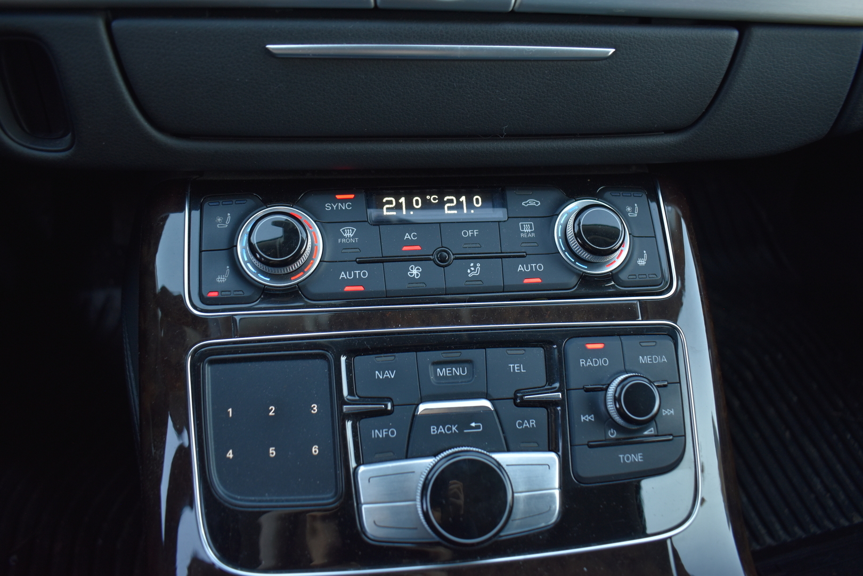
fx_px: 647
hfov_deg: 67.4
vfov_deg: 47.9
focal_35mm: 27
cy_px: 288
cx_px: 432
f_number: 4
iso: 400
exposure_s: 1/90
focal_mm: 18
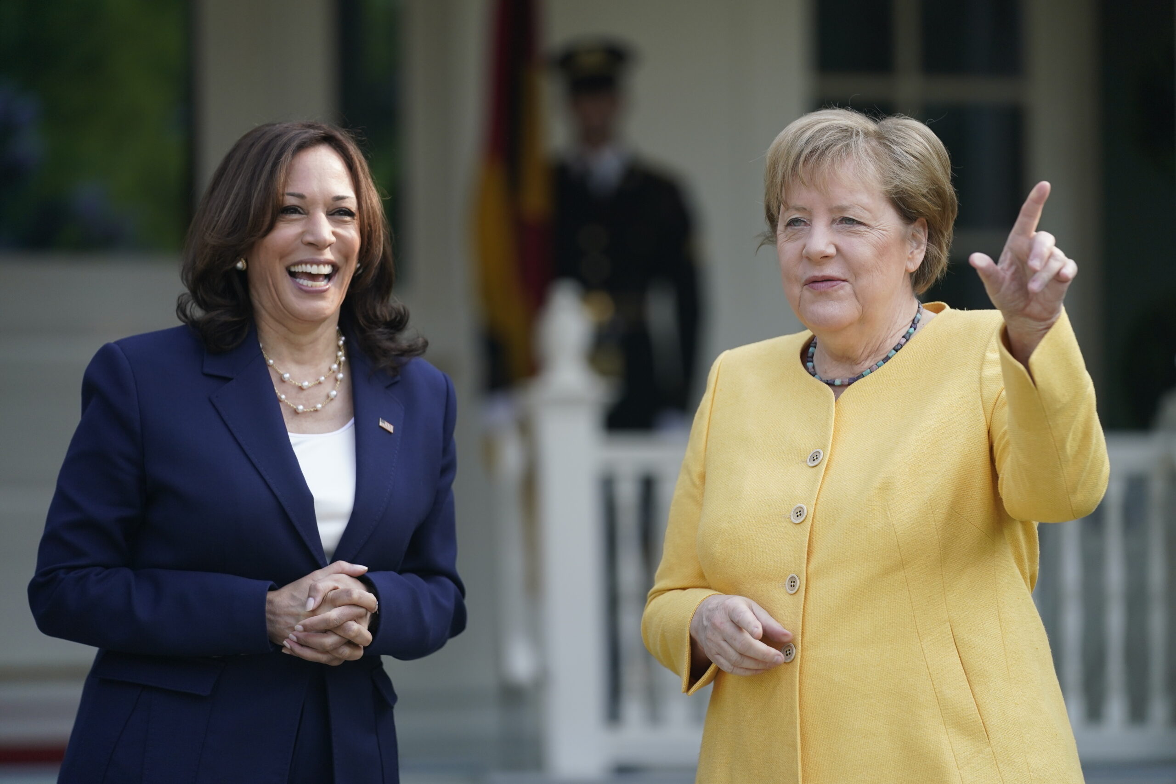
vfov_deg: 7.6
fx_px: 5913
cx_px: 588
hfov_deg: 11.4
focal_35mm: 181
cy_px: 392
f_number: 2.8
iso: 500
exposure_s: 1/1600
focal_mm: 181
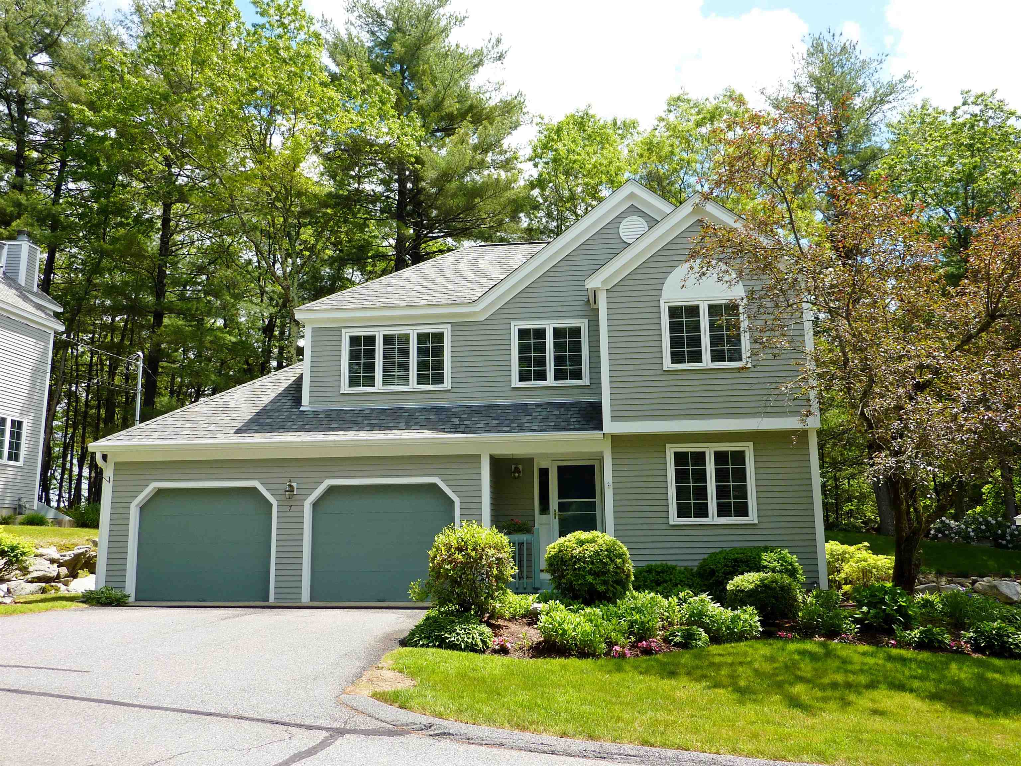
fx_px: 855
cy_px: 383
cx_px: 510
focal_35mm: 29
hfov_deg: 61.7
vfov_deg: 48.2
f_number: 4
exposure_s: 1/320
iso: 80
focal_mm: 4.7
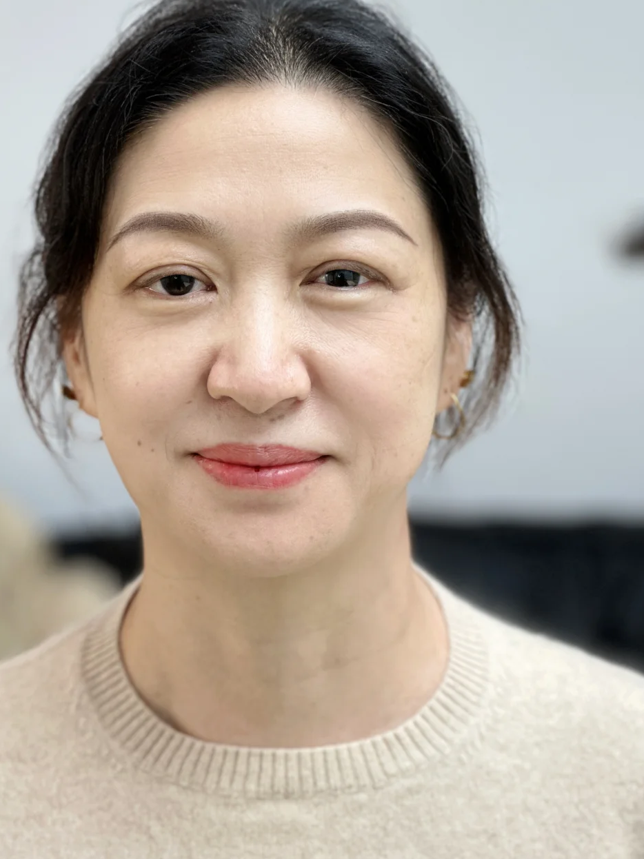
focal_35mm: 89
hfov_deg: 16.6
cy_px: 414
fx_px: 2208
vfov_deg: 22.0
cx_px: 294
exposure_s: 1/100
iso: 125
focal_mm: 9
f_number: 2.8
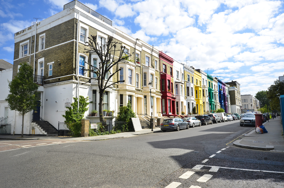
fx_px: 213
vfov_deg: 47.7
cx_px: 142
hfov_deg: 67.5
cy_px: 94
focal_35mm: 27
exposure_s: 1/500
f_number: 11
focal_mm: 18
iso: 400
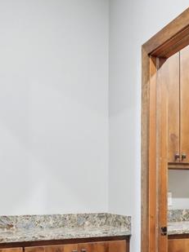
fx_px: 372
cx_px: 169
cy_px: 192
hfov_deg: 27.5
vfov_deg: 36.5
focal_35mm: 51
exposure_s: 1/1.67
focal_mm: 16
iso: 400
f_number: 8
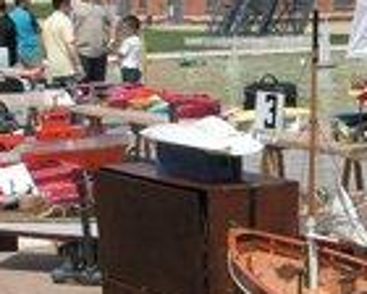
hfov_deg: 18.0
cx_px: 288
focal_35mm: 106
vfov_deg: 14.5
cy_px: 218
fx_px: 1151
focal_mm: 6.3
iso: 50
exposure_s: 1/250
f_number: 6.6
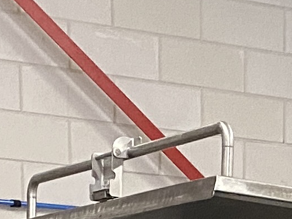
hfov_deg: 9.7
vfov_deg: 6.3
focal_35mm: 200
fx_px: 1687
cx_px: 412
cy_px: 808
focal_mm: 4.25
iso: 400
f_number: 1.8
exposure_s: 1/50
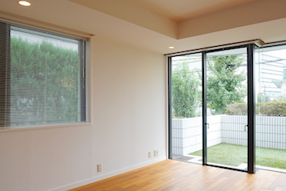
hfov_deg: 65.3
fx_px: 221
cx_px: 168
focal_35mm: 28
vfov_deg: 46.6
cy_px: 105
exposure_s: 1/60
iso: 200
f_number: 5.6
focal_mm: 11
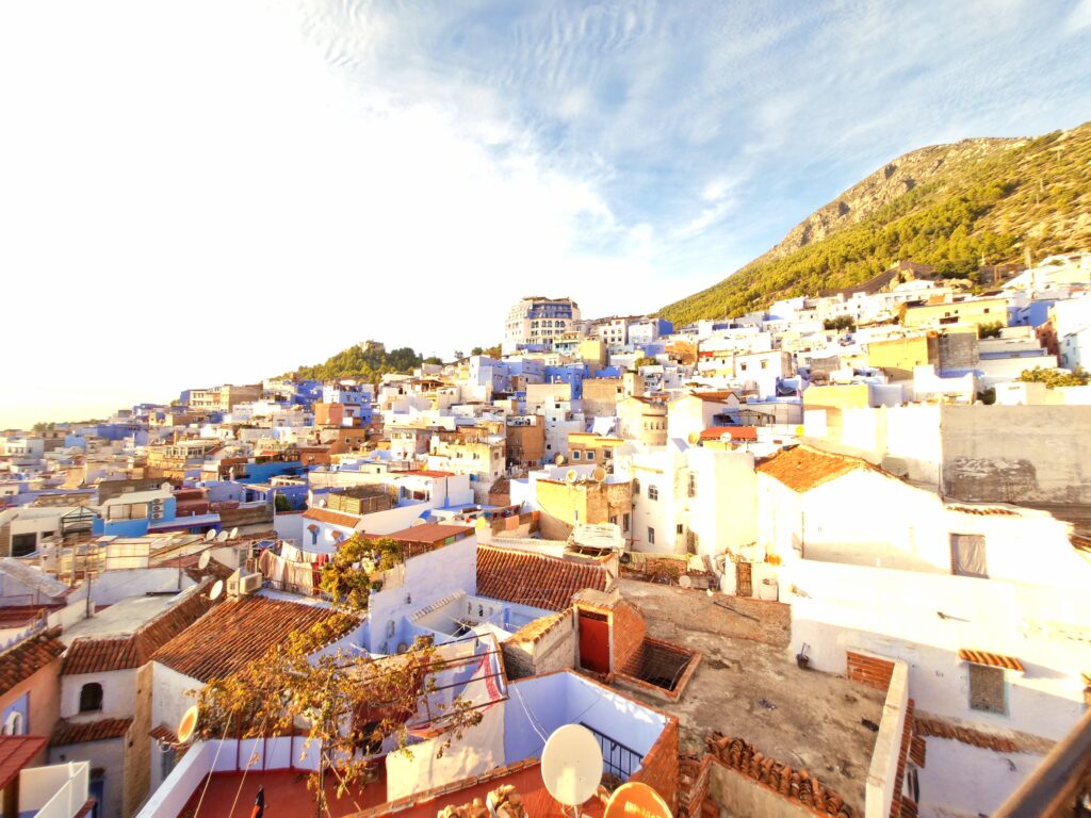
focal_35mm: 13
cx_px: 546
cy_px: 409
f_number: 2.2
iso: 50
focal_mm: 1.74
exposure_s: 1/196
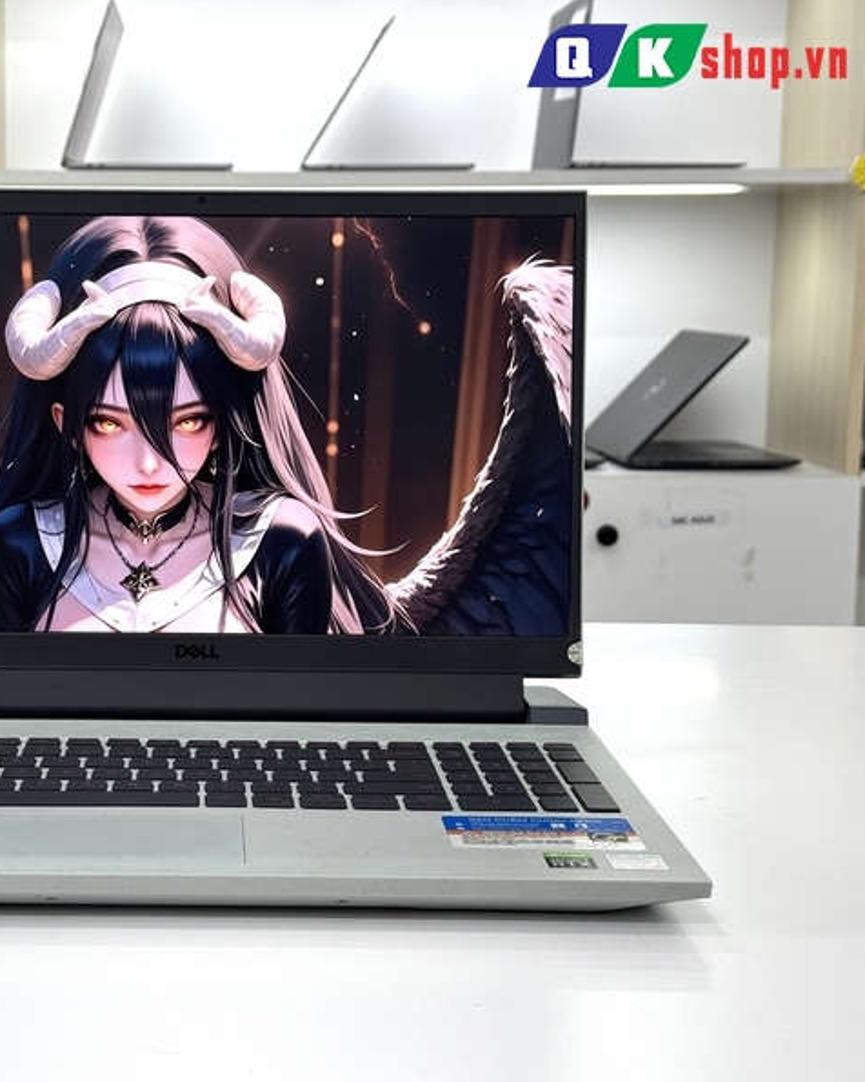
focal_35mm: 63
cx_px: 180
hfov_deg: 23.9
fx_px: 2016
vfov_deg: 30.0
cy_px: 538
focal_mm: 6.76
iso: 50
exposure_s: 1/100
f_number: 1.78
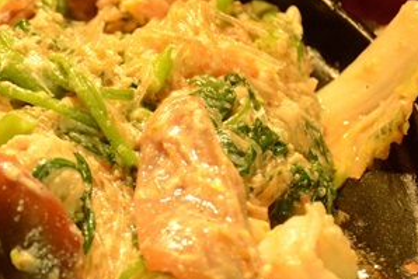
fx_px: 3322
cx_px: 69
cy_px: 152
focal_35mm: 286
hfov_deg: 7.2
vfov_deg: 4.8
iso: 4000
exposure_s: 1/60
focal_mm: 95
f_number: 5.3
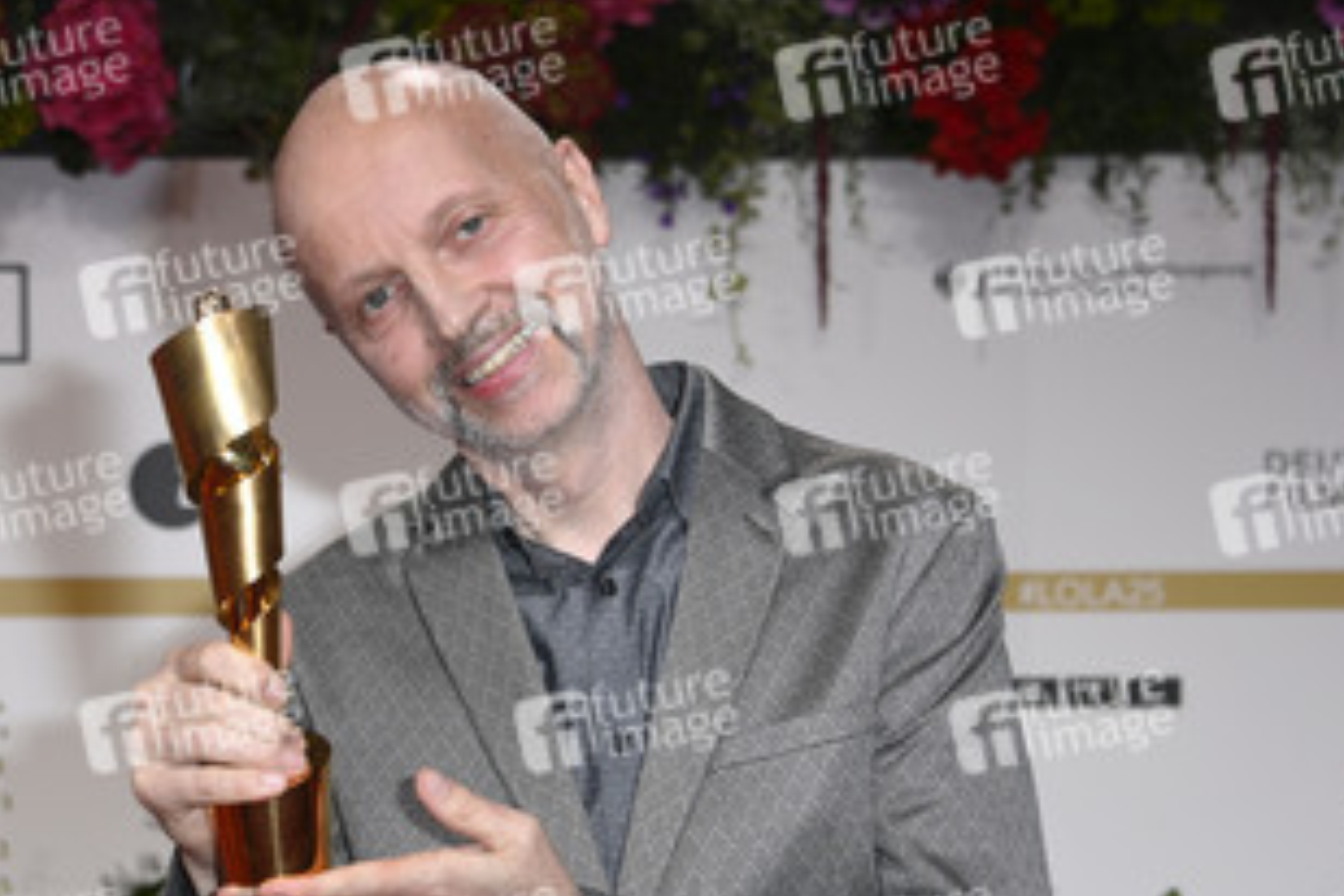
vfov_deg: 13.4
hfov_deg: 20.0
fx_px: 3808
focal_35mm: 102
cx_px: 511
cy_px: 613
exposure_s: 1/250
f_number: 5.6
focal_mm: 70
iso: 500
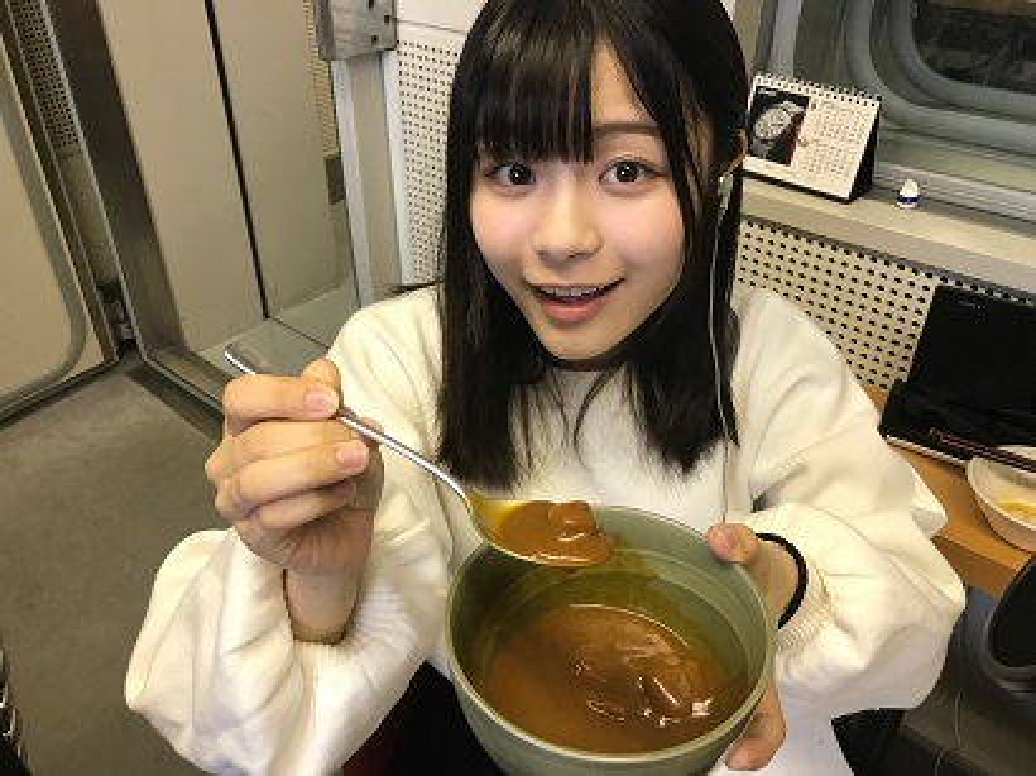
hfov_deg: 63.5
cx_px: 518
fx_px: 838
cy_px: 388
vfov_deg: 49.7
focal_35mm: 28
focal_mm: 3.99
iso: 32
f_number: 1.8
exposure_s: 1/25
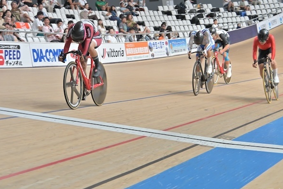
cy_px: 73
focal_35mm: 120
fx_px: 943
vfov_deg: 11.4
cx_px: 158
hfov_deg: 17.1
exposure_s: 1/500
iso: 2500
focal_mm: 89
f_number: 7.1
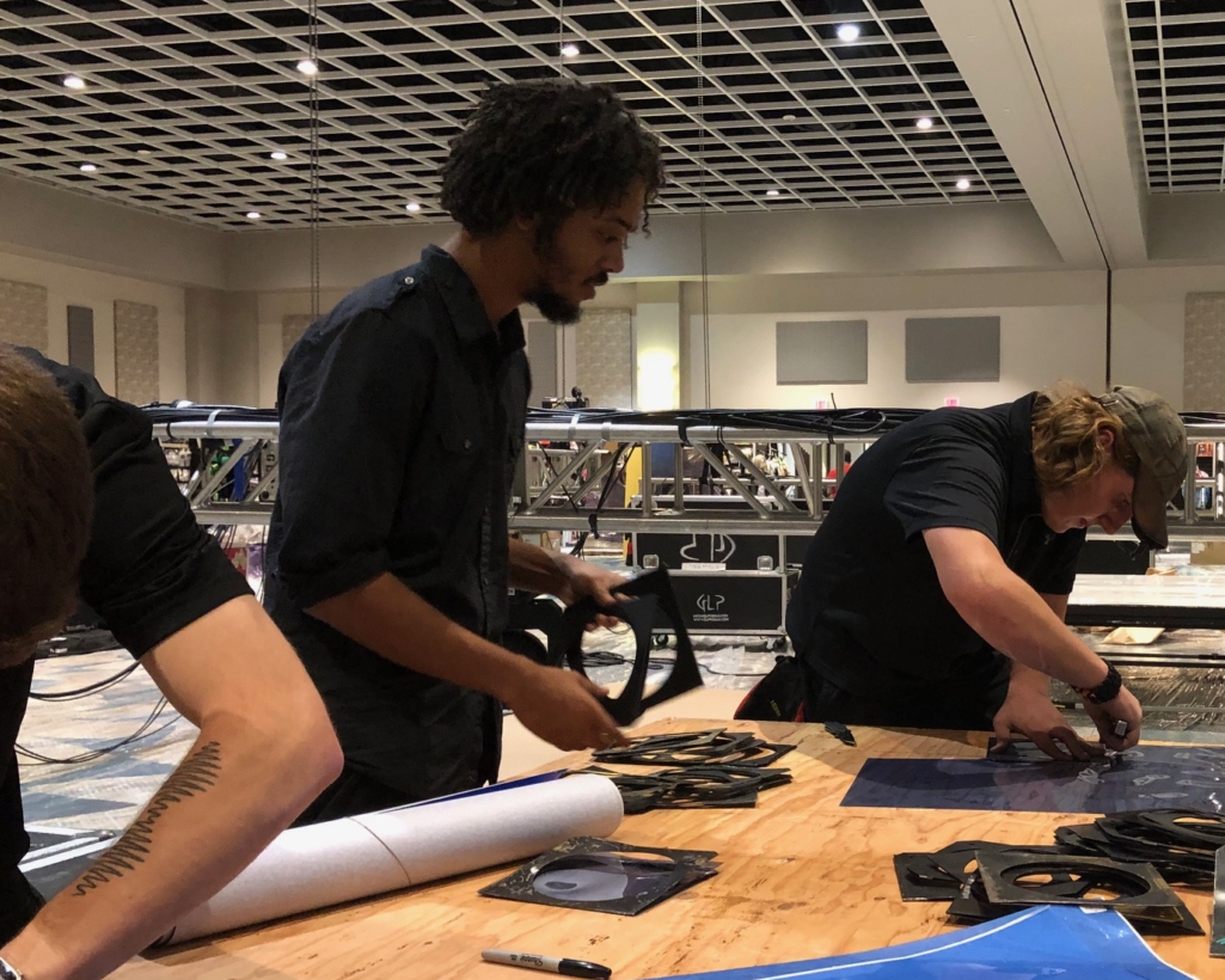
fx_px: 1450
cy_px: 573
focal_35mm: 40
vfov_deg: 37.2
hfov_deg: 44.7
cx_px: 871
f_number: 1.8
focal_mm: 3.99
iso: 80
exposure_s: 1/6
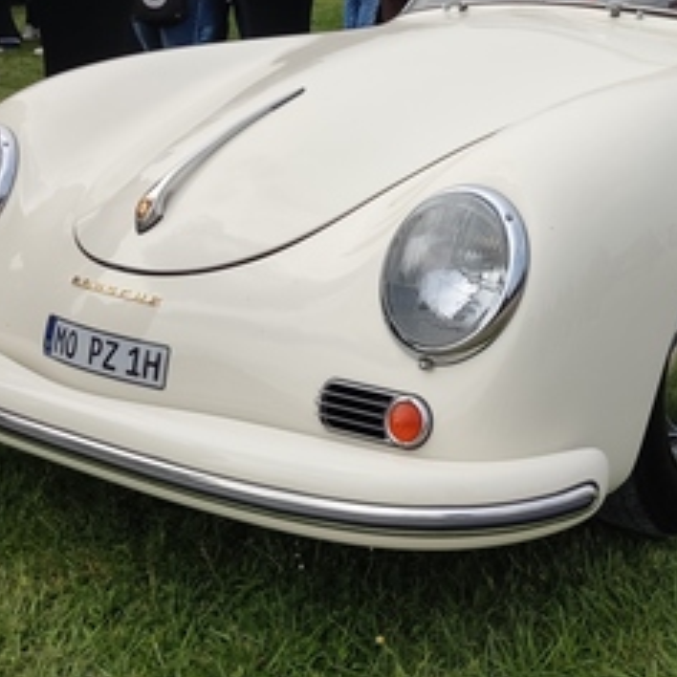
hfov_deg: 33.1
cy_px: 212
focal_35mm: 50
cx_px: 541
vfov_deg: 33.6
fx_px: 1106
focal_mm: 4.71
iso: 50
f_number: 1.79
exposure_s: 1/1406
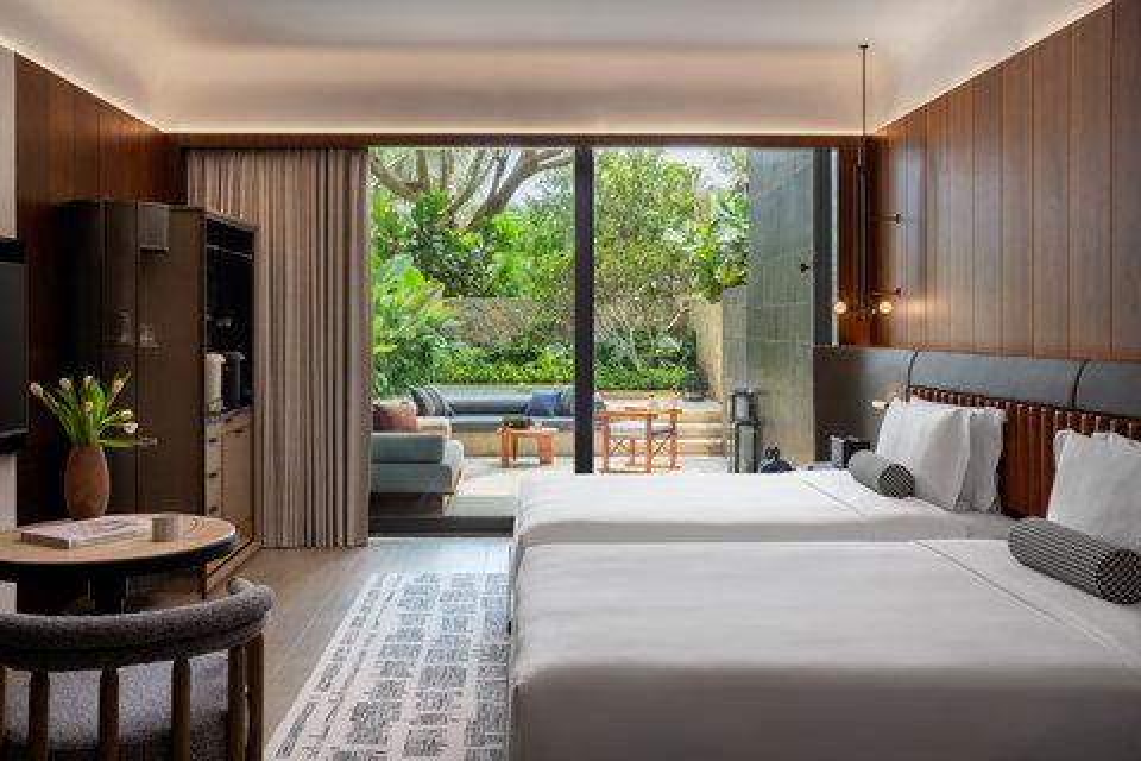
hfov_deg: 54.4
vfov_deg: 37.9
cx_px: 570
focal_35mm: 35
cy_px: 380
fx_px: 1109
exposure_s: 1/80
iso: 200
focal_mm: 35
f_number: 13
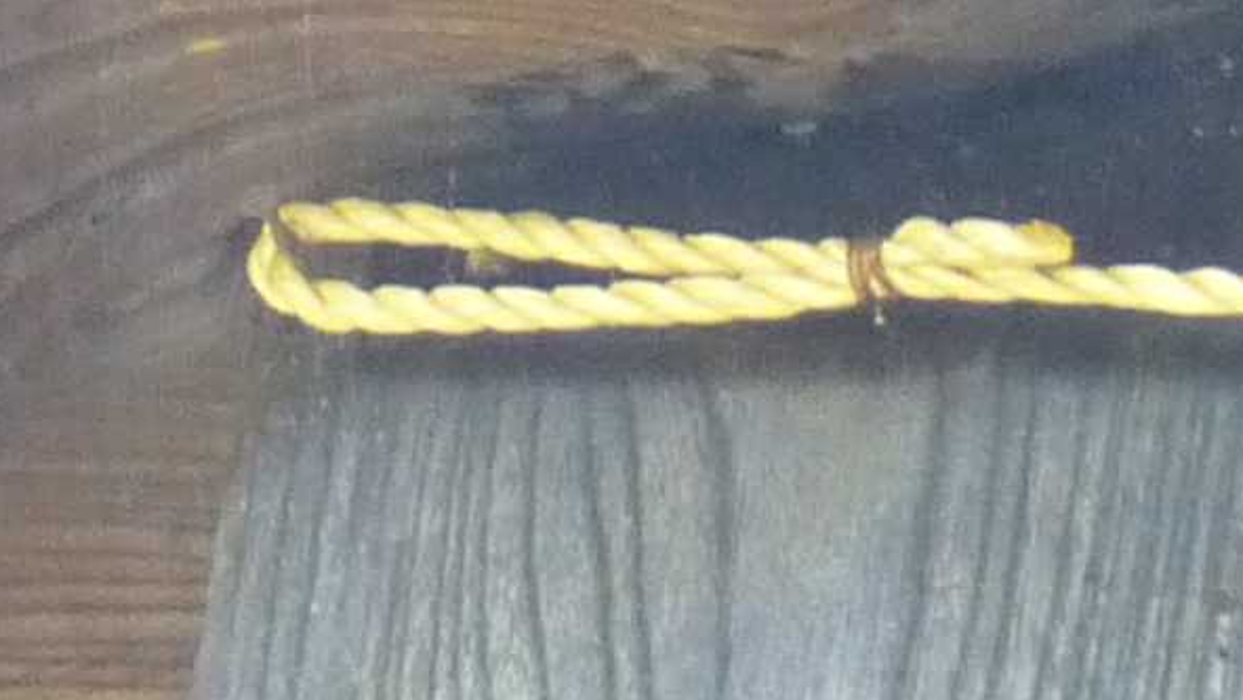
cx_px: 193
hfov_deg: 5.6
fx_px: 12596
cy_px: -599
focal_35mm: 382
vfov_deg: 3.2
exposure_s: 1/25
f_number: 4
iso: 400
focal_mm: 8.6
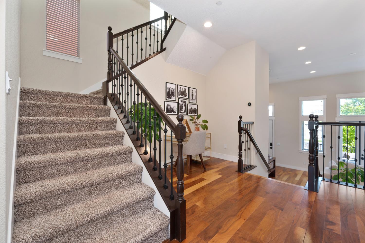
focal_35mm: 15
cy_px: 122
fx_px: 152
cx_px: 182
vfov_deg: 77.2
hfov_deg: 100.4
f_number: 6.3
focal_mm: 15
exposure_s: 1/60
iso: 500
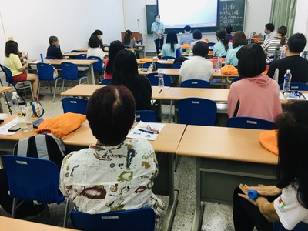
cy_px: 116
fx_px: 258
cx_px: 154
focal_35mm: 29
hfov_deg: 61.7
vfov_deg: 48.2
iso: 40
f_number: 2.2
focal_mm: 4.15
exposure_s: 1/15
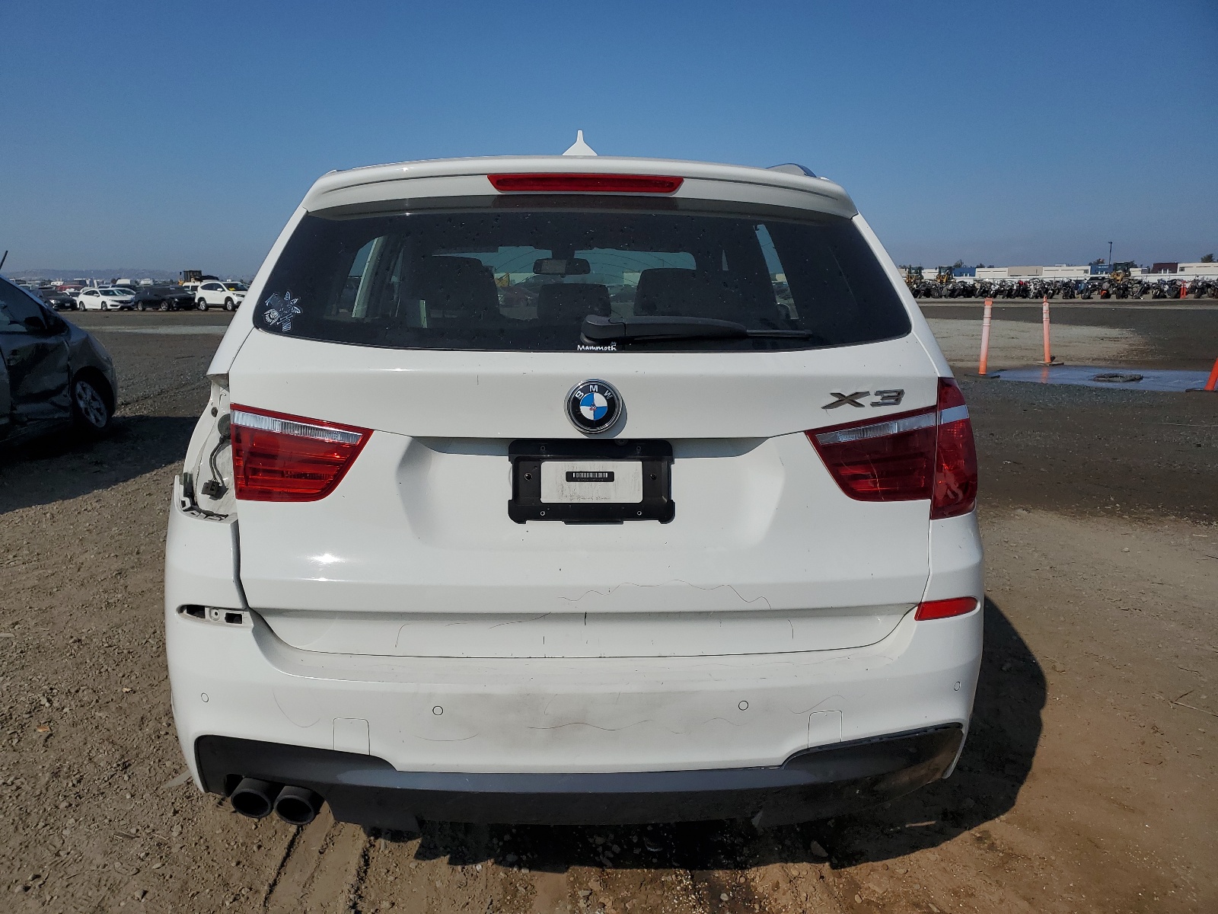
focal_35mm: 26
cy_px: 457
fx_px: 915
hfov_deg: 67.3
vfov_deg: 53.1
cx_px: 609
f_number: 1.5
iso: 51
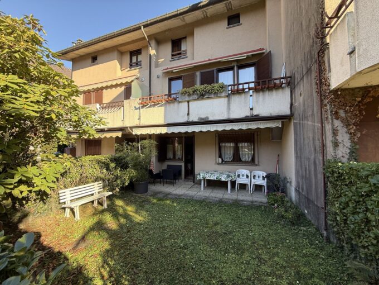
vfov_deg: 85.7
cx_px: 190
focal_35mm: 14
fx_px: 153
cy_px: 142
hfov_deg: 102.1
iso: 64
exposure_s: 1/196
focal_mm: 2.22
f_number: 2.2
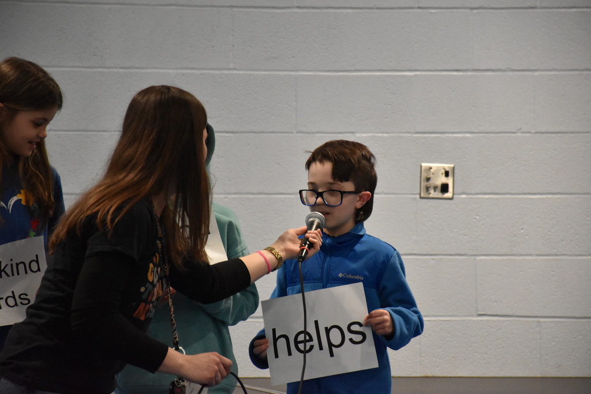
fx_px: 3448
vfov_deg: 6.5
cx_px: 296
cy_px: 197
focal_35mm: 210
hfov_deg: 9.8
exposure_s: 1/320
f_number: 5.6
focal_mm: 140
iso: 6400
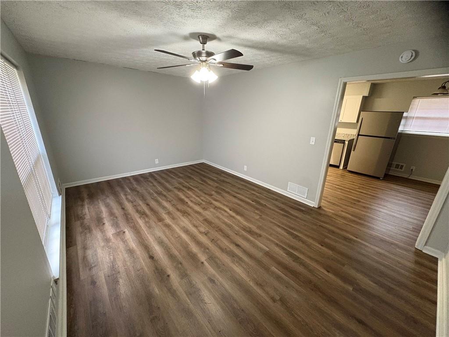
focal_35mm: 14
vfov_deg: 85.7
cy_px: 168
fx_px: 182
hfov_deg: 102.1
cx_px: 224
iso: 500
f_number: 2.2
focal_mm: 2.22
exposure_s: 1/60
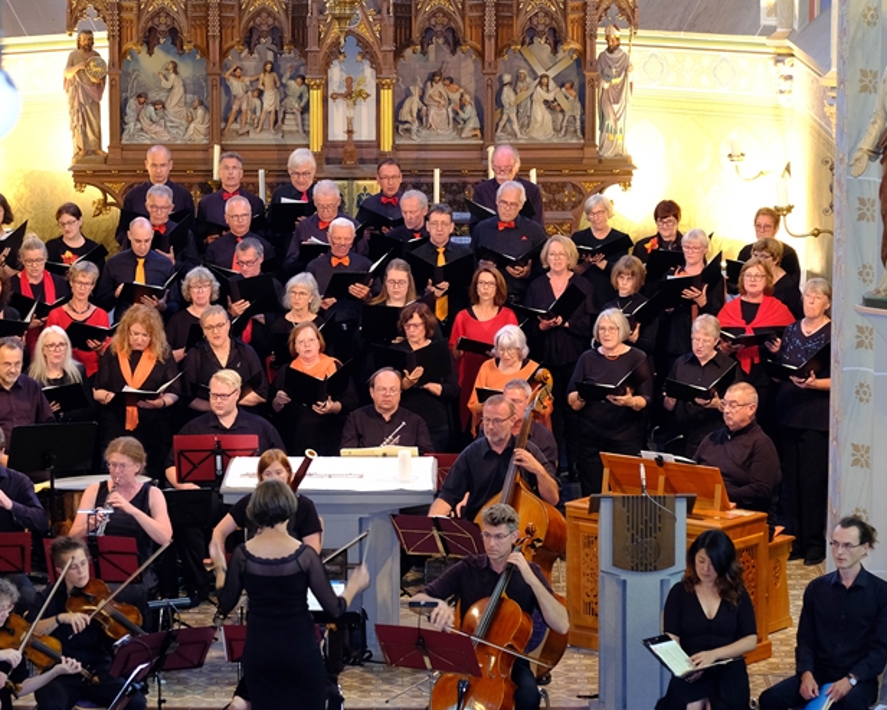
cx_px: 331
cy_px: 352
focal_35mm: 123
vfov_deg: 12.5
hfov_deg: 15.6
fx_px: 3229
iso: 1600
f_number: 4
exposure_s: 1/30
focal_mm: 67.1
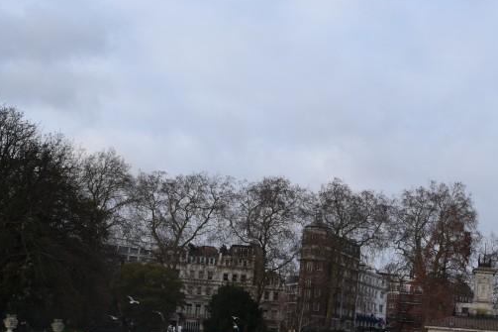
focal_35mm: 55
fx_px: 761
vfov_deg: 23.9
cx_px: 422
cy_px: 299
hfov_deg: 34.7
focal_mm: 18
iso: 360
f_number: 8
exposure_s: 1/250
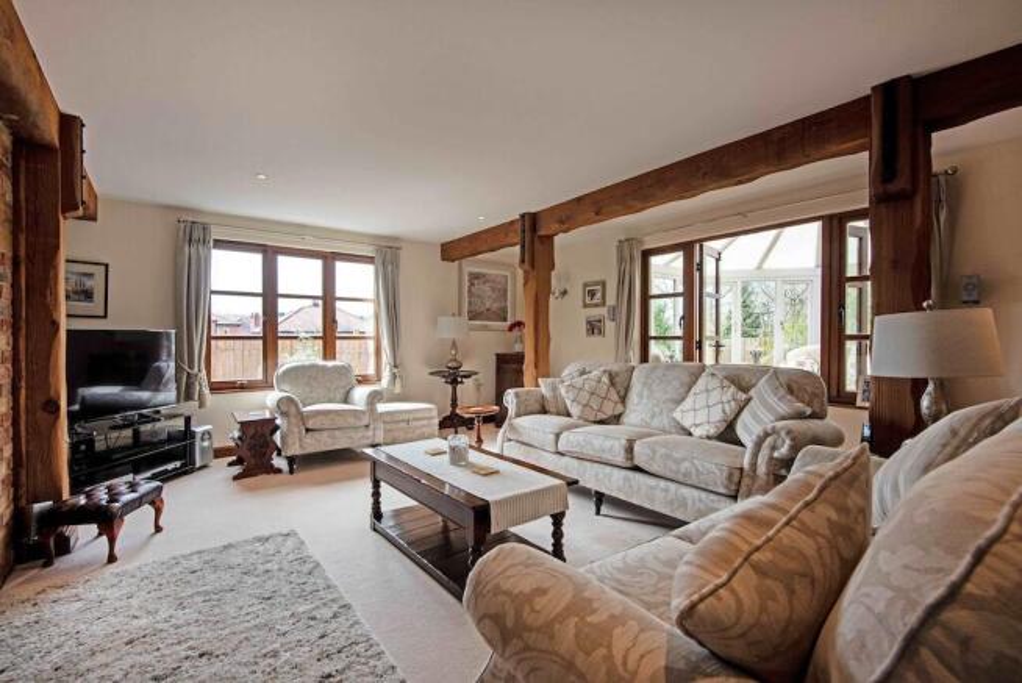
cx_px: 511
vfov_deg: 73.8
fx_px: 455
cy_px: 342
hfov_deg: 96.7
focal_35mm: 16
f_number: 8
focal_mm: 16
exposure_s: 1/100
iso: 250
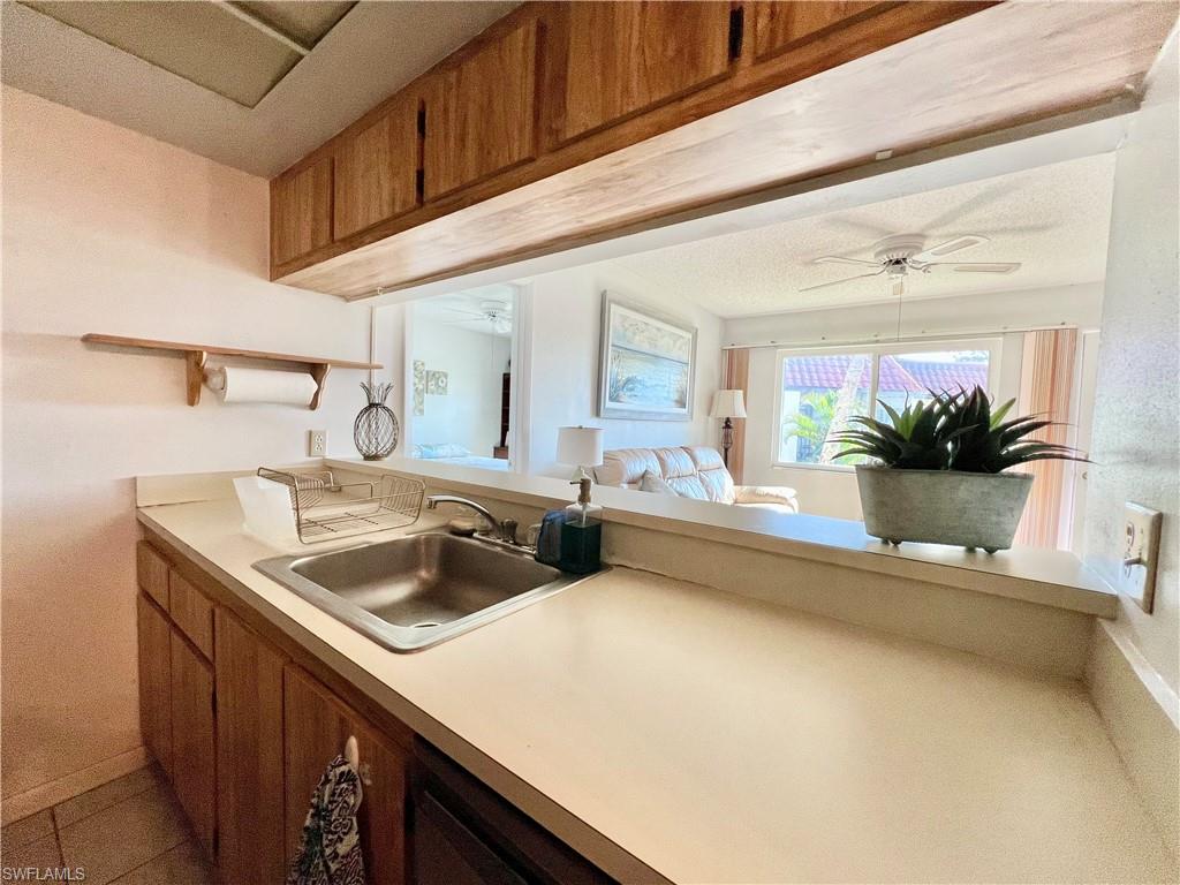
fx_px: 443
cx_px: 590
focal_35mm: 13
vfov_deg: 89.9
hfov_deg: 106.2
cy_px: 442
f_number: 1.8
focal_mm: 1.57
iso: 100
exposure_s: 1/120
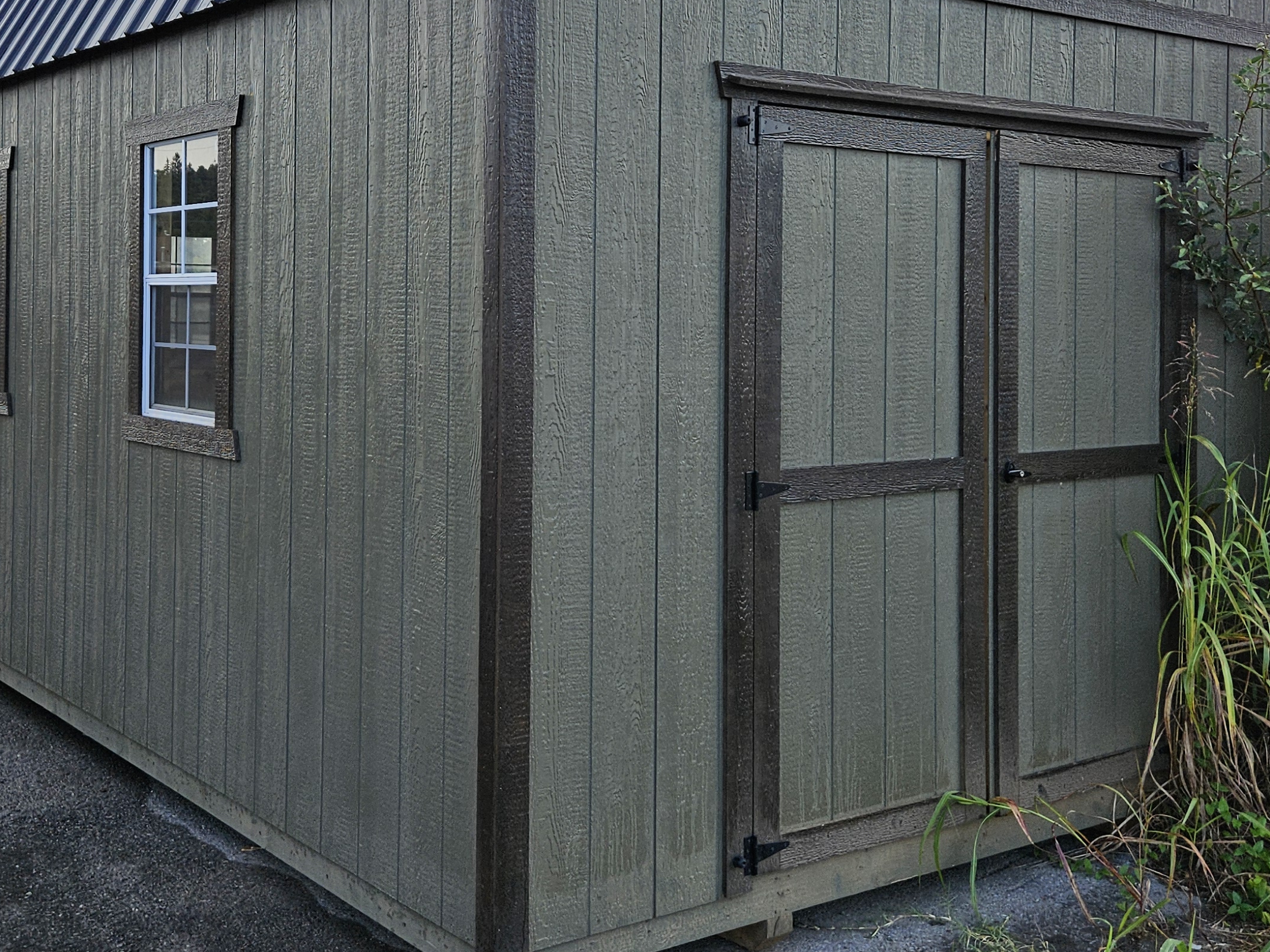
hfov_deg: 43.8
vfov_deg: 33.3
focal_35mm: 43
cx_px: 559
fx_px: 1578
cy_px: 315
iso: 25
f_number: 1.8
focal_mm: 5.4
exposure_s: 1/535
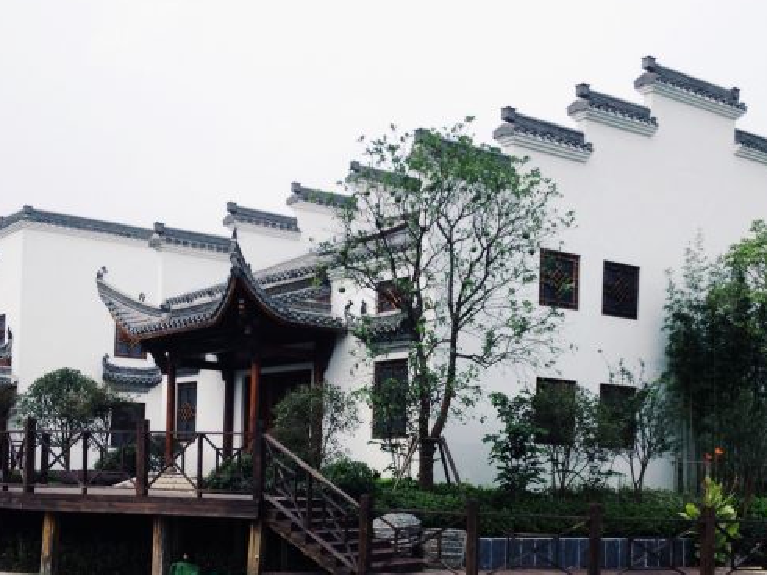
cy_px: 447
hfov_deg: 33.8
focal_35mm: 57
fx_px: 1263
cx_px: 416
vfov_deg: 25.3
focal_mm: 4.28
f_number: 2.4
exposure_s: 1/1672
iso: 50
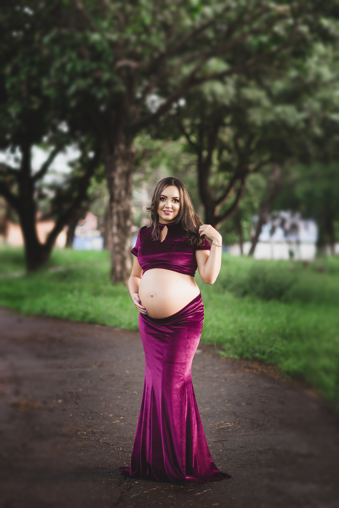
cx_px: 170
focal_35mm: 85
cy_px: 254
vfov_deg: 23.9
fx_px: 1201
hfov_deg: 16.1
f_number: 2.2
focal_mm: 85
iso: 125
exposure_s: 1/200
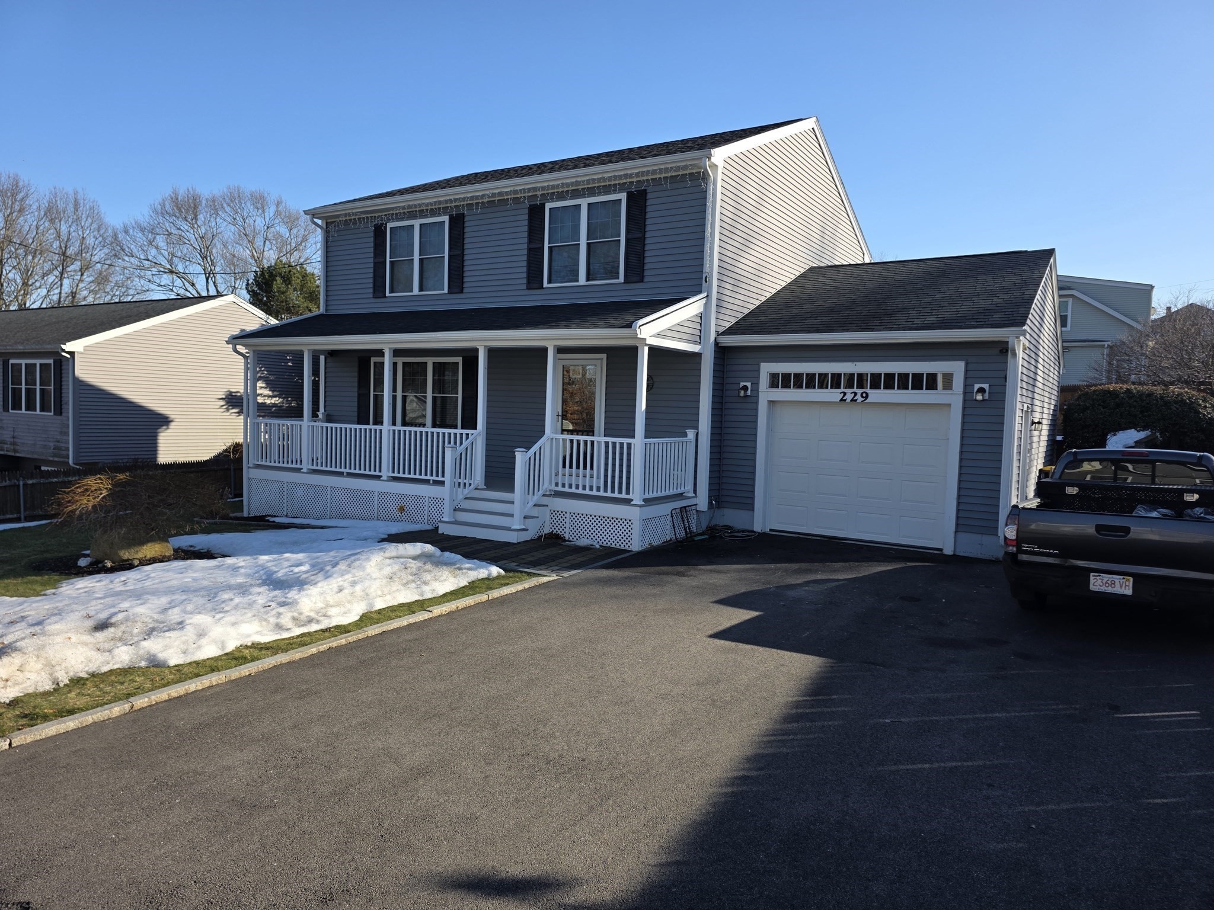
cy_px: 455
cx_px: 607
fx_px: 807
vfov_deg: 58.9
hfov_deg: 73.9
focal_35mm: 23
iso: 80
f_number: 1.7
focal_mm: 6.3
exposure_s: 1/3203
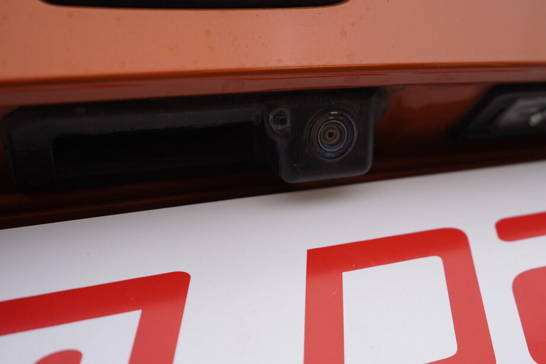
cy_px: 166
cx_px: 305
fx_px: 622
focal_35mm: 41
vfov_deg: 32.6
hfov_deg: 47.3
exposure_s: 1/80
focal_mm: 24
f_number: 4
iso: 125
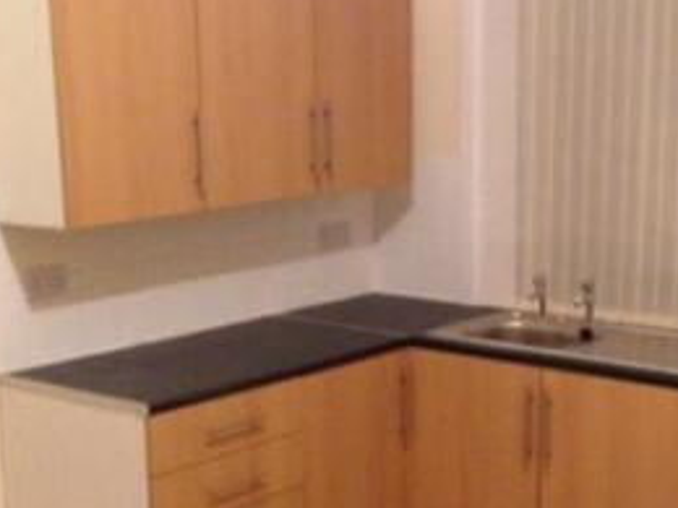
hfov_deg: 26.3
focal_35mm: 74
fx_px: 1449
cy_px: 395
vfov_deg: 19.7
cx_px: 395
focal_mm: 4.12
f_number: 2.4
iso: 320
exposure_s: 1/20
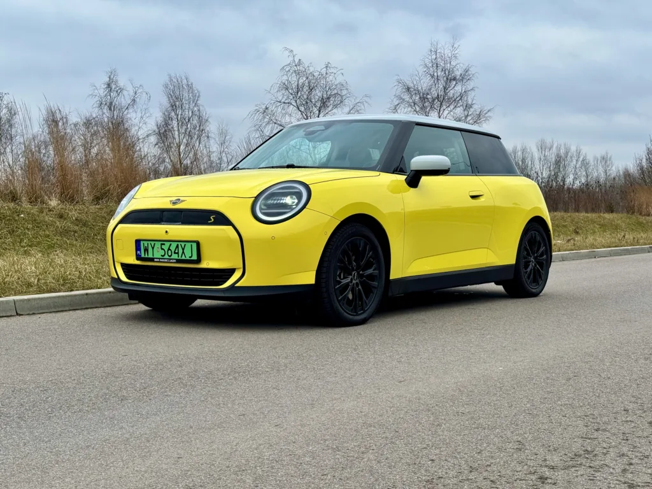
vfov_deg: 30.3
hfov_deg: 39.7
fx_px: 904
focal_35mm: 48
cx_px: 326
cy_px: 244
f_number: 1.78
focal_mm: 6.76
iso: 64
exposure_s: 1/1366
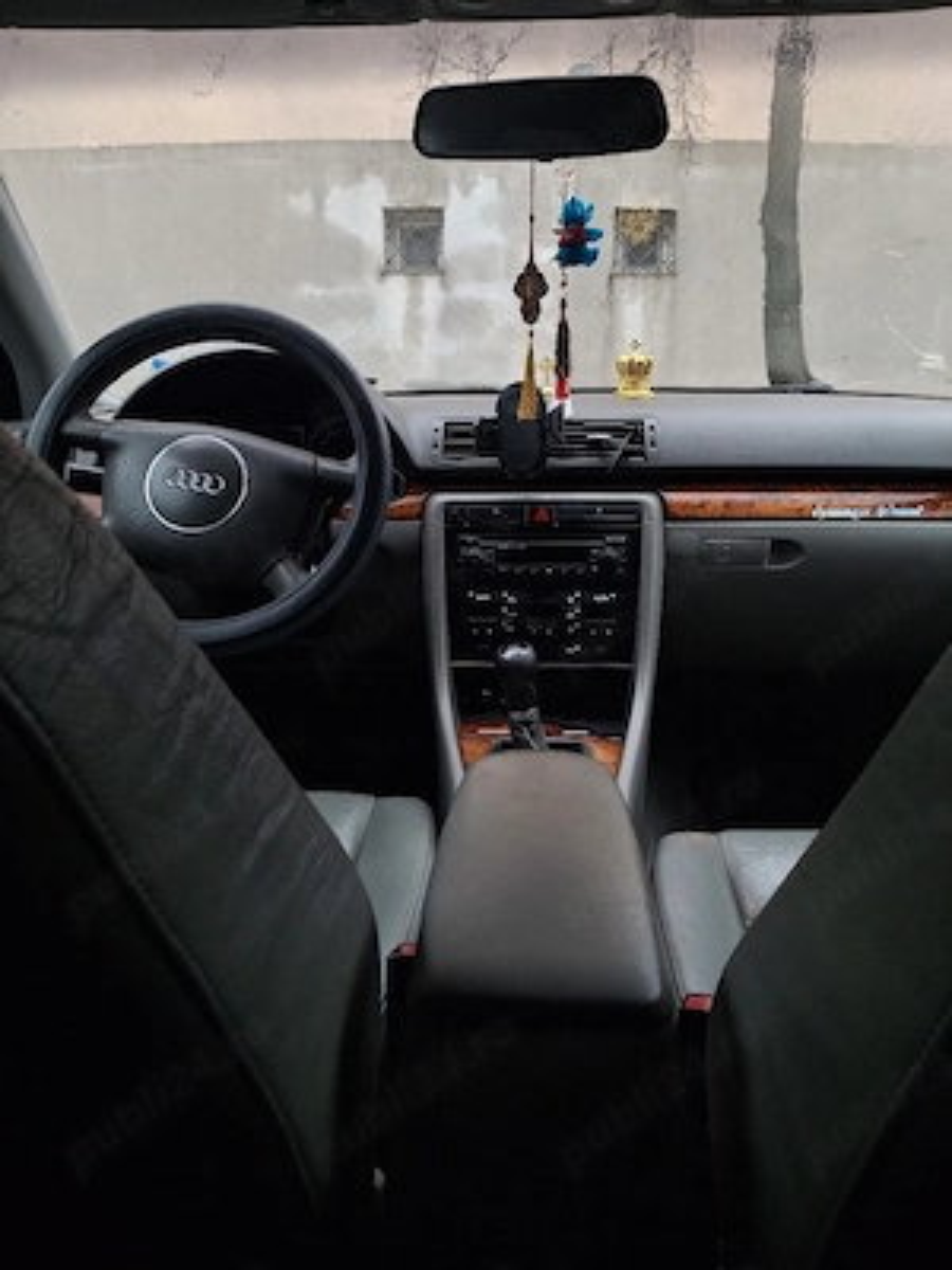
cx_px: 476
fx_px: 917
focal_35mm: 25
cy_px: 635
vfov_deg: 69.4
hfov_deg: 54.9
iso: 32
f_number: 1.8
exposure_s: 1/159
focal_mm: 4.69
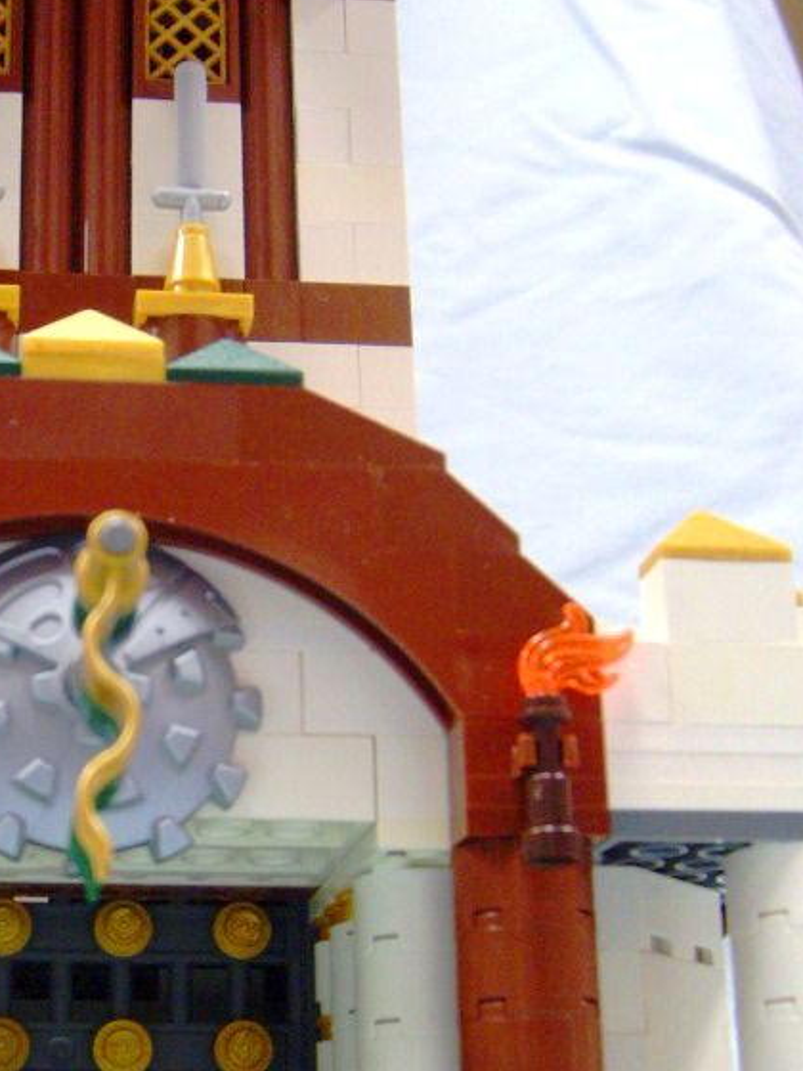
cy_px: 643
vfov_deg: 30.2
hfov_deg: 22.6
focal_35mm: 64
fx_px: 1980
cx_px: 163
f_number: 2.8
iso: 200
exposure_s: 1/30
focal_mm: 5.8
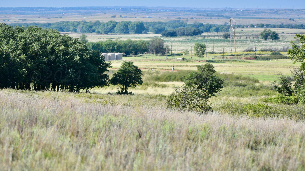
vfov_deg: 5.8
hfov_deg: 10.3
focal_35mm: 210
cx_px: 152
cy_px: 77
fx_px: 1698
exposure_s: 1/1250
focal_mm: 200
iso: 400
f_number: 5.6
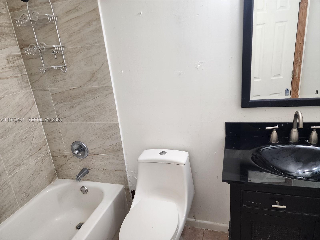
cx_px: 160
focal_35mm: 23
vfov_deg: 58.9
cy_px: 120
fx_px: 213
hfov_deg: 73.9
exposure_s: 1/120
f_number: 1.8
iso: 160
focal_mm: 6.4
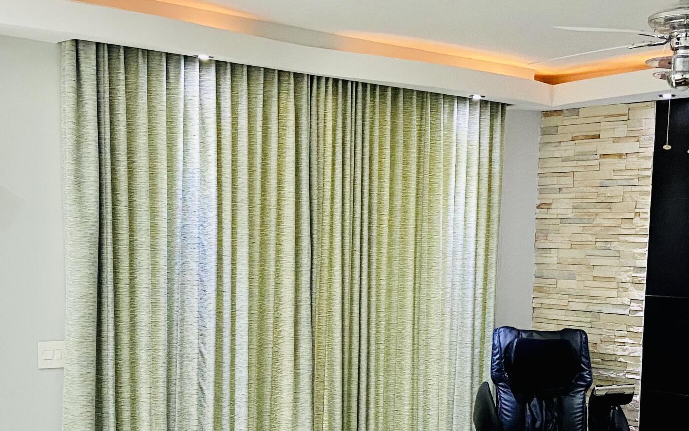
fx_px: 1127
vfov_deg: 21.2
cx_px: 374
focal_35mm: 60
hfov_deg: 34.0
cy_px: 377
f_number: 1.8
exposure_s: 1/60
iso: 160
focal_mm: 4.25
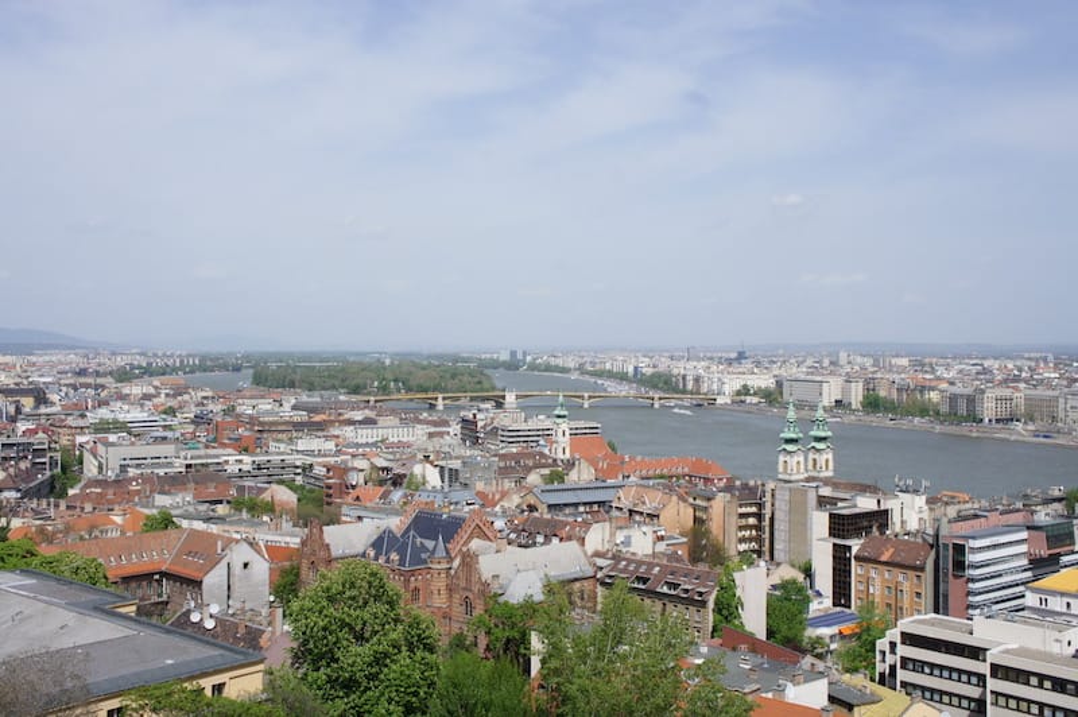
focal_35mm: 37
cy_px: 358
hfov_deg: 51.9
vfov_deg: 35.9
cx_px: 539
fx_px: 1107
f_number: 11
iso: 200
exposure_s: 1/250
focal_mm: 25
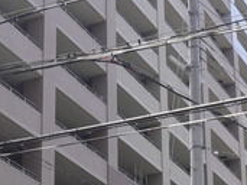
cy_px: 130
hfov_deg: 15.9
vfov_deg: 12.0
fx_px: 877
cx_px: 51
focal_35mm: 123
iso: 80
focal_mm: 5.8
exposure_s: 1/160
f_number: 5.6
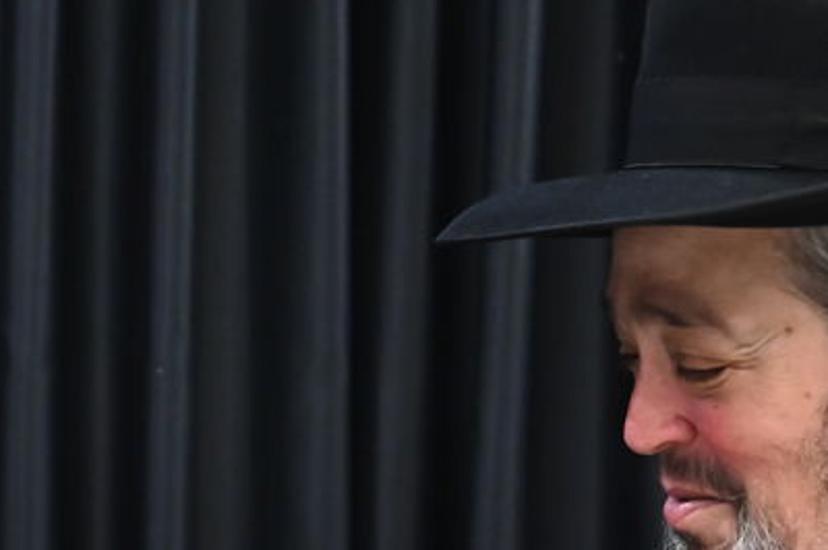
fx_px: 2735
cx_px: 263
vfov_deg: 11.3
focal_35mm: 119
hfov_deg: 17.2
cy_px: 641
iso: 3200
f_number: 4
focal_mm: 34
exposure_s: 1/200
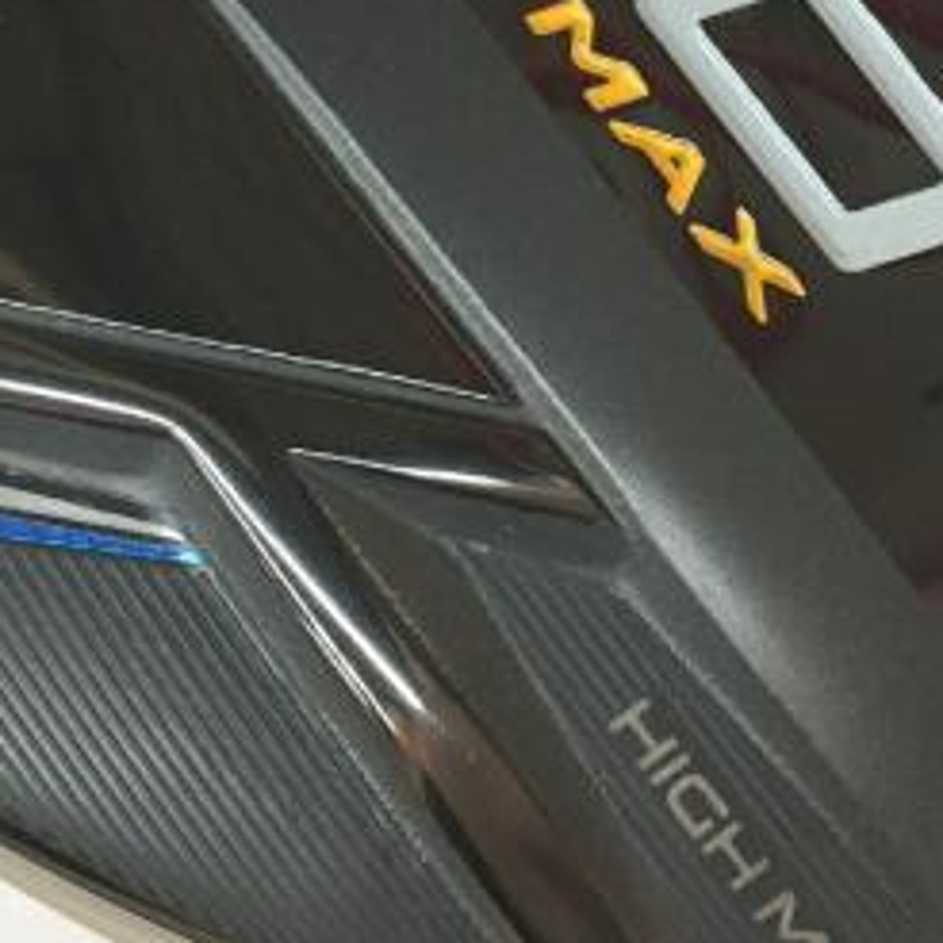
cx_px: 702
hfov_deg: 17.3
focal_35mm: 100
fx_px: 3082
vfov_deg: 17.0
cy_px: 4
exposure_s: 1/30
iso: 125
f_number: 2.2
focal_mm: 4.15
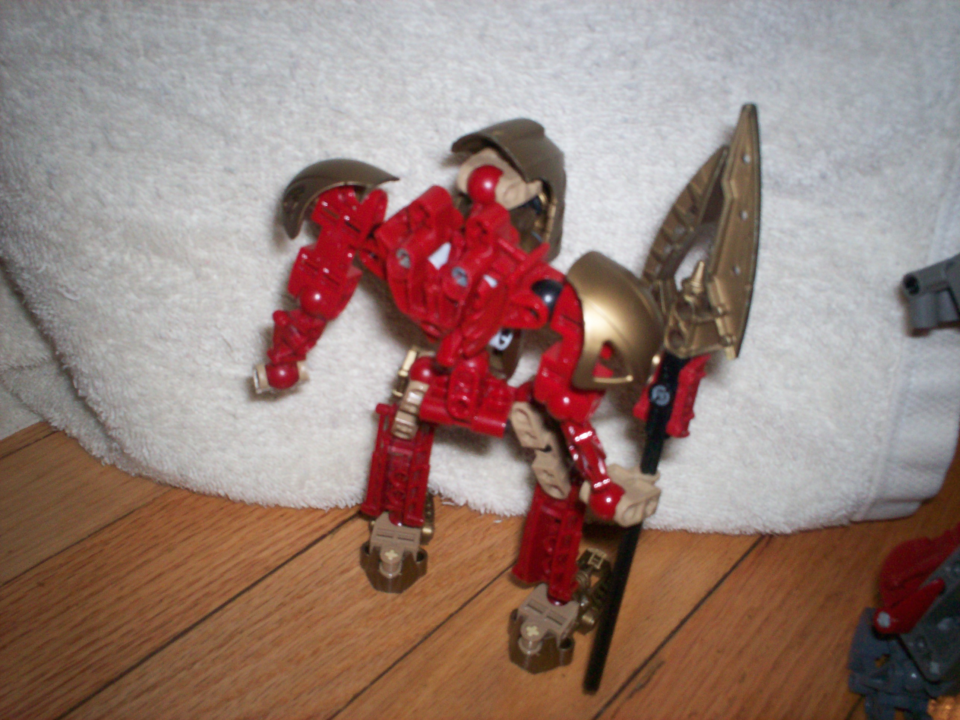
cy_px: 360
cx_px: 480
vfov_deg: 39.7
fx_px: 998
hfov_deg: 51.4
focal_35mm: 36
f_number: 4.5
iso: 140
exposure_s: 1/60
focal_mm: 6
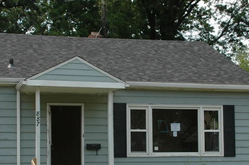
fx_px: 546
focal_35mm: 79
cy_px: 109
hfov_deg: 25.7
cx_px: 108
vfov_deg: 17.2
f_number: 10
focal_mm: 25
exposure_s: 1/400
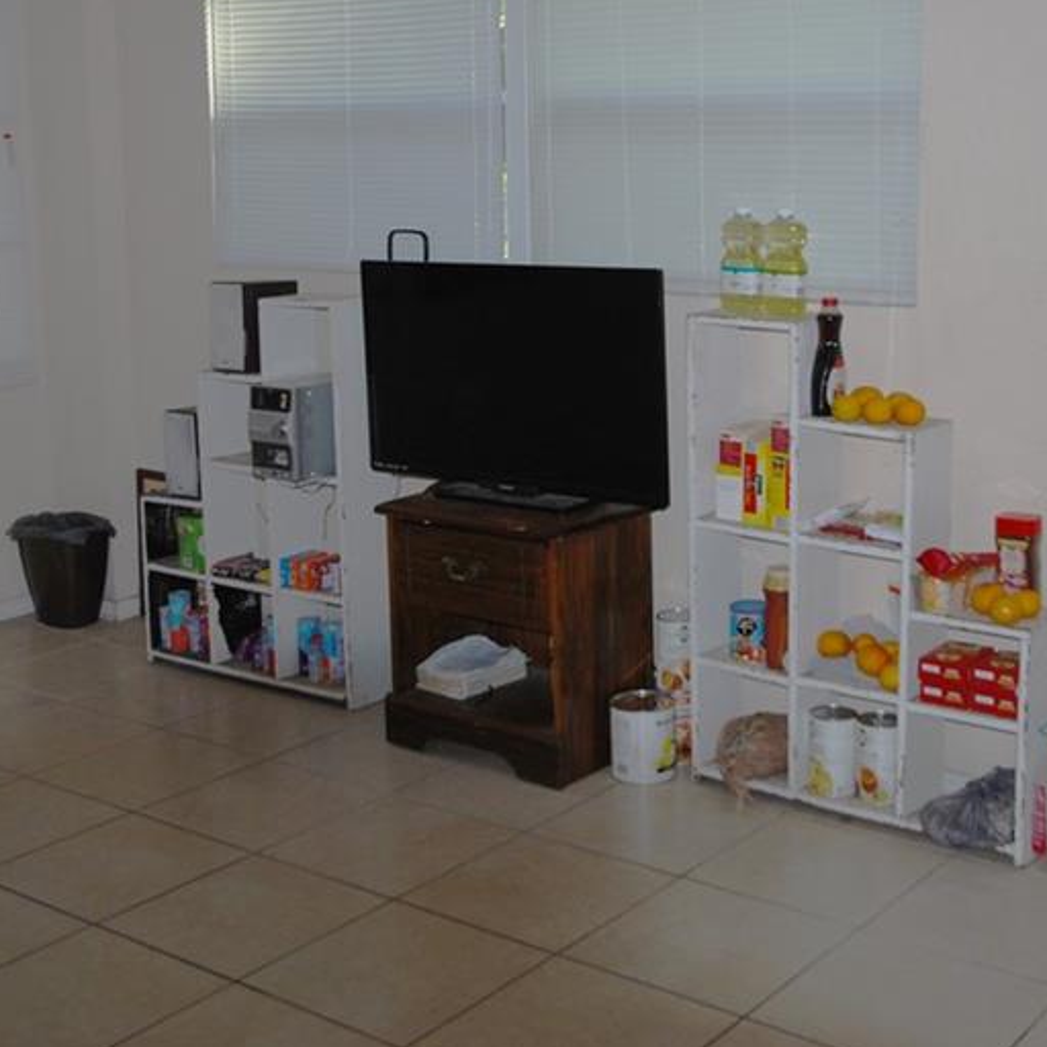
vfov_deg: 33.2
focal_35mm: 51
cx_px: 605
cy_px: 384
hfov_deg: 33.3
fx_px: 1745
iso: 200
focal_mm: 20
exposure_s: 1/60
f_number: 3.5
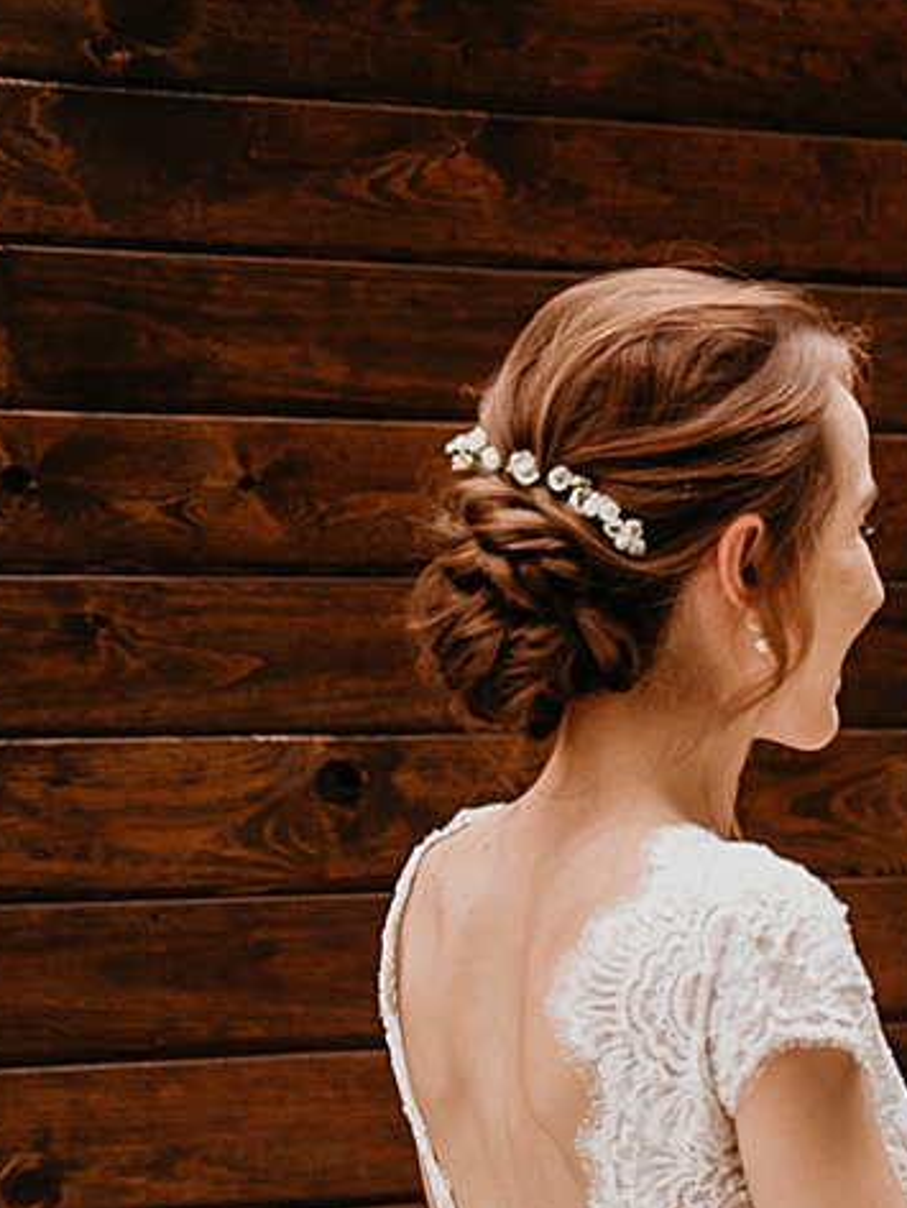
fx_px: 5901
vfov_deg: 11.7
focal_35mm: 169
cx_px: 1352
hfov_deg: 8.6
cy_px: 908
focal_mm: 52
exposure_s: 1/640
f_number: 2.8
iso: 400
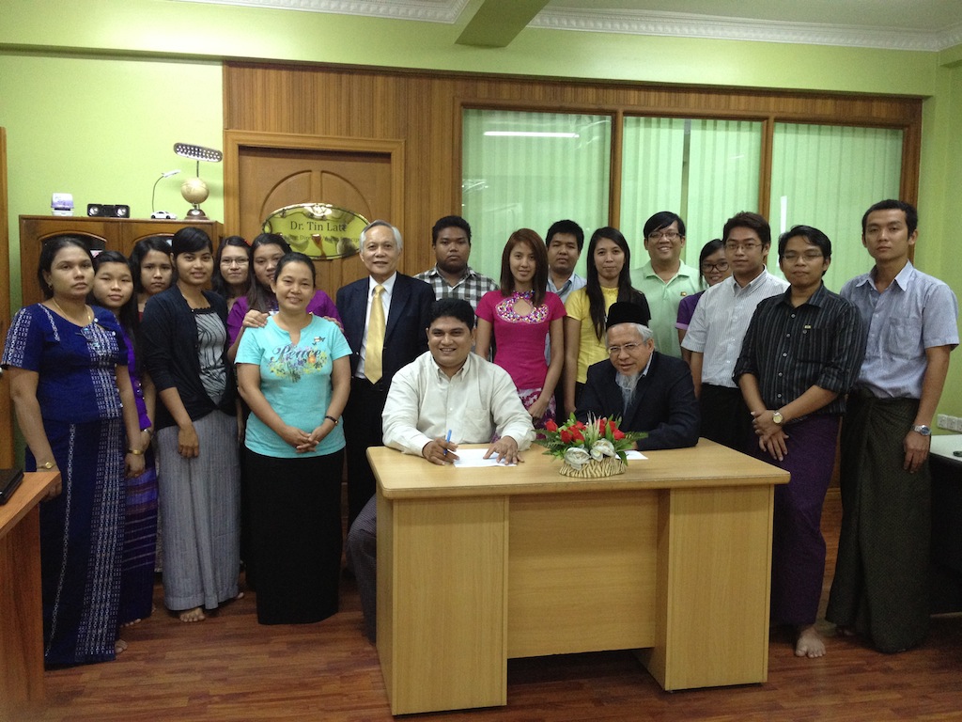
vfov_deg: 40.7
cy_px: 361
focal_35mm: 35
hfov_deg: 52.6
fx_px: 973
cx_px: 481
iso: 250
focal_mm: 4.28
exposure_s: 1/20
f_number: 2.4
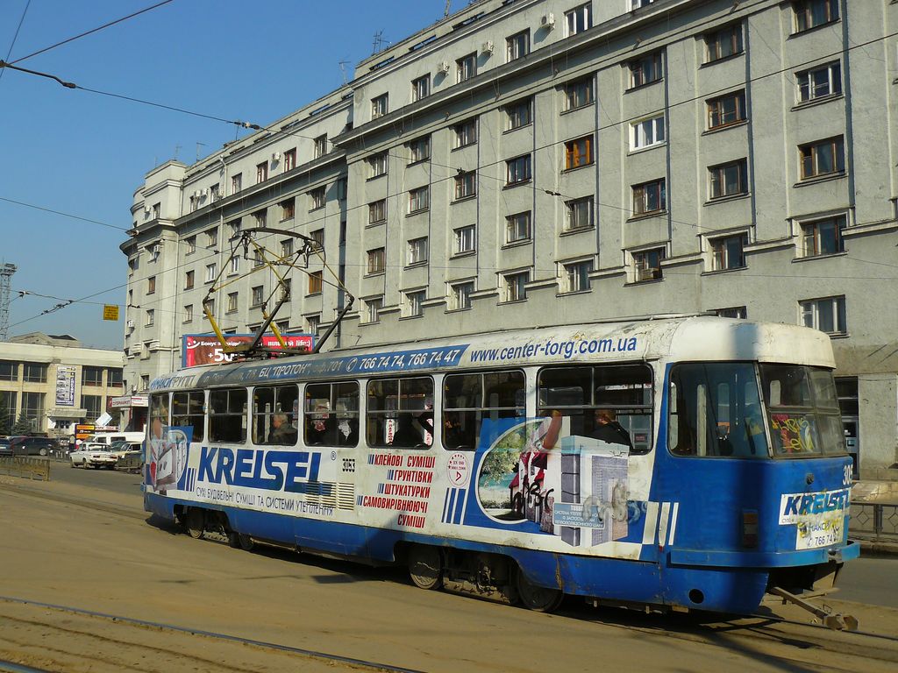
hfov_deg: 51.4
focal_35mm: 36
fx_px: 934
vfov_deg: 39.7
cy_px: 336
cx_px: 449
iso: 100
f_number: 4
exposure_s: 1/1000
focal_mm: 6
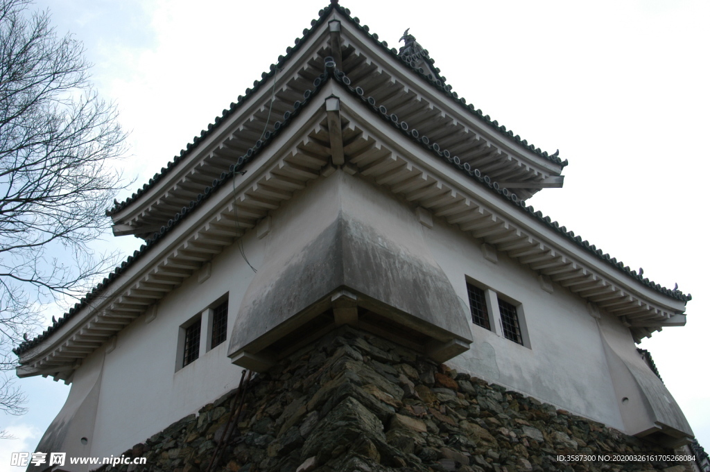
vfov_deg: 36.8
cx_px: 355
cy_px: 236
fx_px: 709
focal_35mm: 36
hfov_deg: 53.2
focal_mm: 24
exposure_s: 1/320
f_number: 9
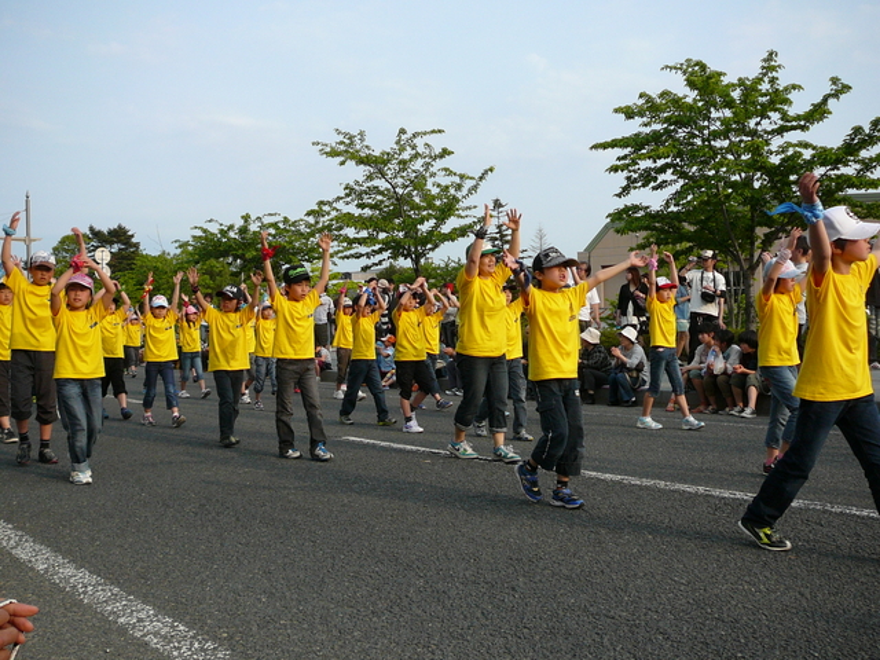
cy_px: 330
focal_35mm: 35
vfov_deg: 40.7
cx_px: 440
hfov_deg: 52.6
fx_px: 890
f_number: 2.8
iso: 100
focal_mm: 5.2
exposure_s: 1/800
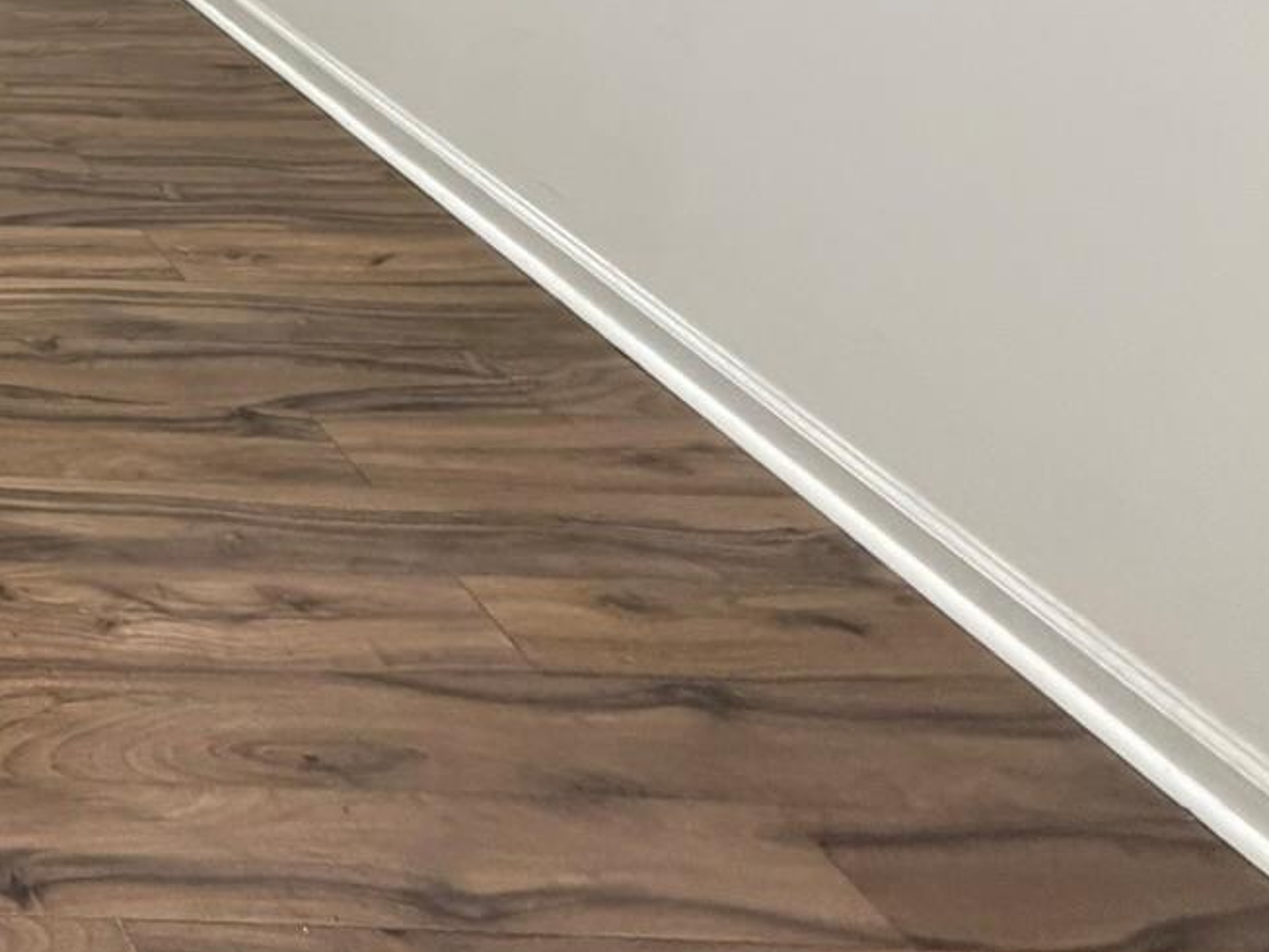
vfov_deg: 27.3
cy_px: -300
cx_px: -718
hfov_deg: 26.9
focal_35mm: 44
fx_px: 1613
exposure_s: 1/60
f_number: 2.2
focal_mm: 2.22
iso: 400
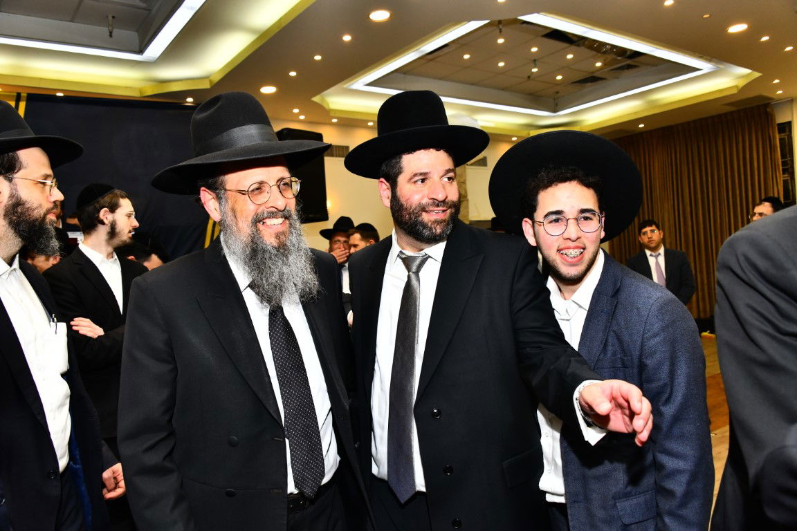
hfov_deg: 65.5
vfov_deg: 46.4
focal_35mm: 28
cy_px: 266
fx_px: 620
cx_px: 398
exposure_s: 1/200
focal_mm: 28
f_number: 6.3
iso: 1000
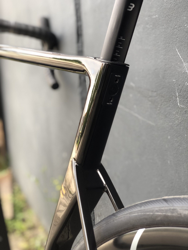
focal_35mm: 52
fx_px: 377
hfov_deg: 28.0
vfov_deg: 36.8
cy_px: 125
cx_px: 94
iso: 25
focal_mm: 6
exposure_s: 1/60
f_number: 2.4
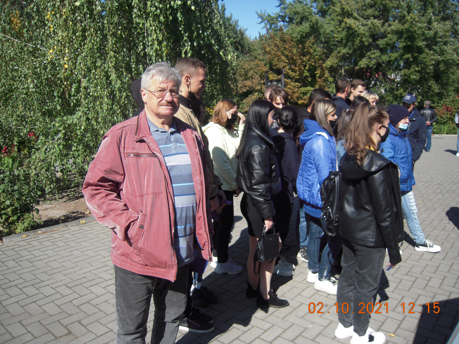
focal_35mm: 28
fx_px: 371
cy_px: 172
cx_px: 230
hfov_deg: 63.4
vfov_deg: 49.7
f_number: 5.4
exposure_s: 1/320
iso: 100
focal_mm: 5
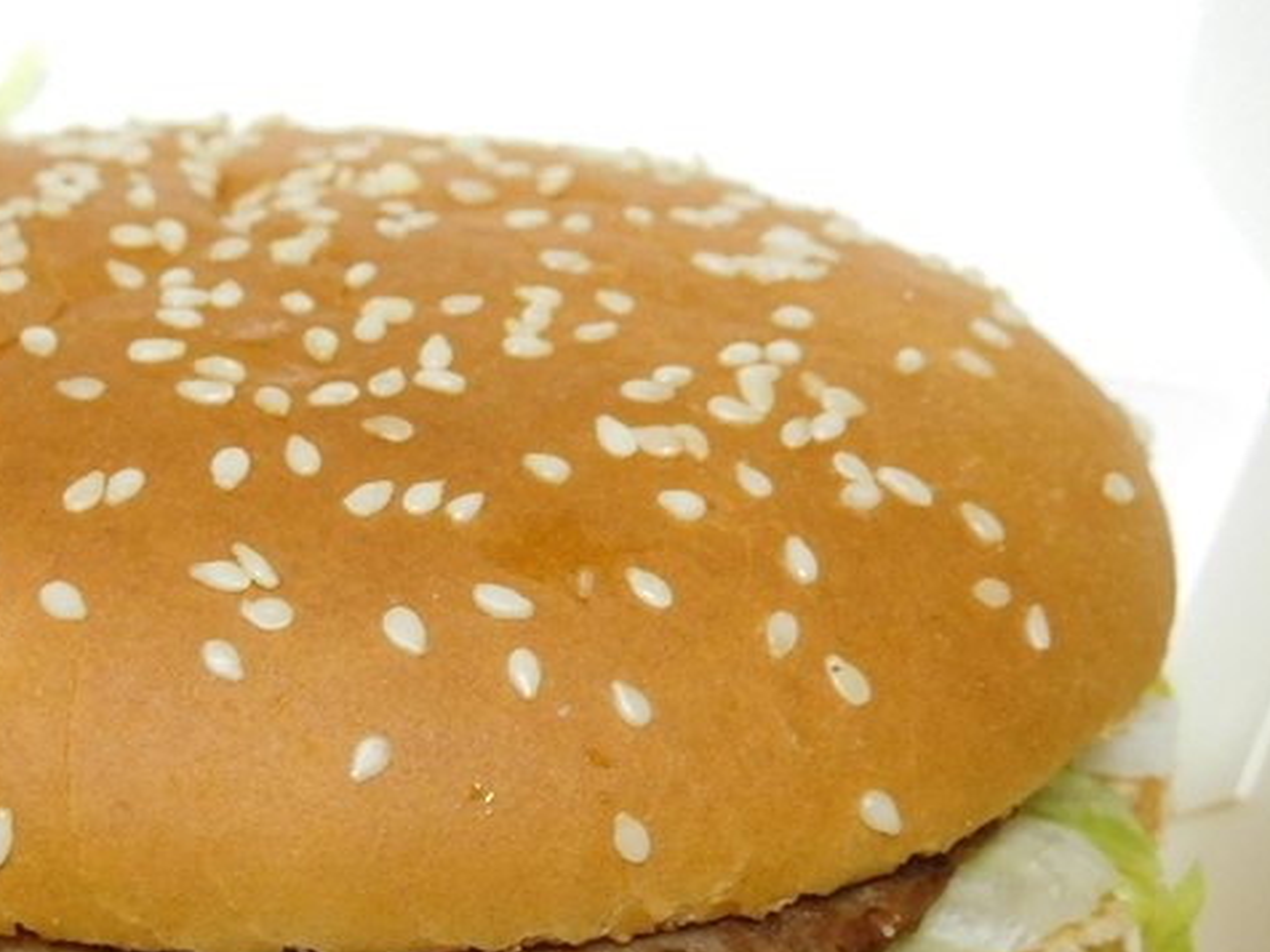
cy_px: 797
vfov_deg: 17.4
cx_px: 323
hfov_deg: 23.1
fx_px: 3082
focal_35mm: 84
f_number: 4.1
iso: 400
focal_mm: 8.9
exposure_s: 1/10
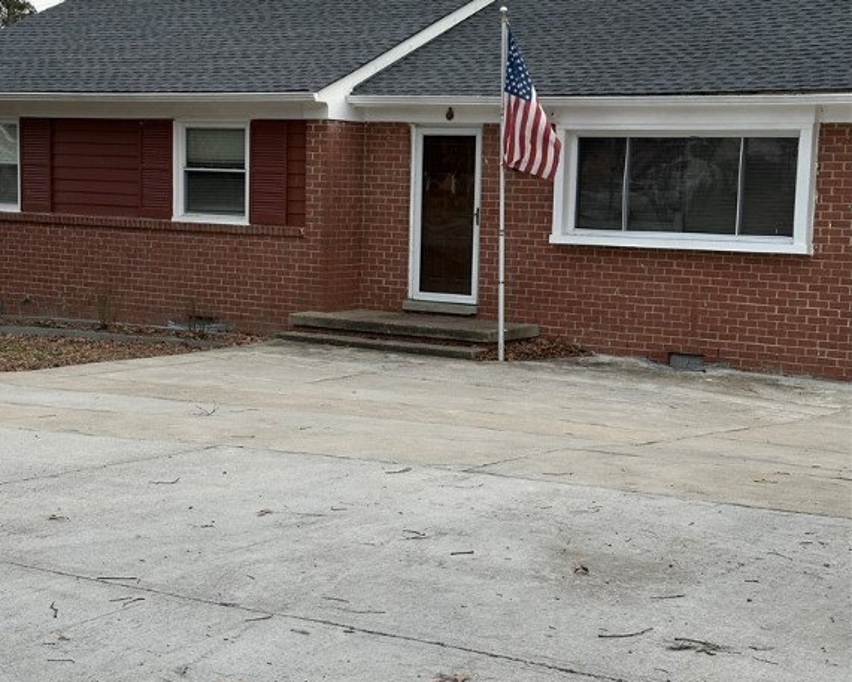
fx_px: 1589
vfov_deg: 24.2
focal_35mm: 63
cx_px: 424
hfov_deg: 30.0
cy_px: 363
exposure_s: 1/1227
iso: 64
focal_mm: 6.86
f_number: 1.78
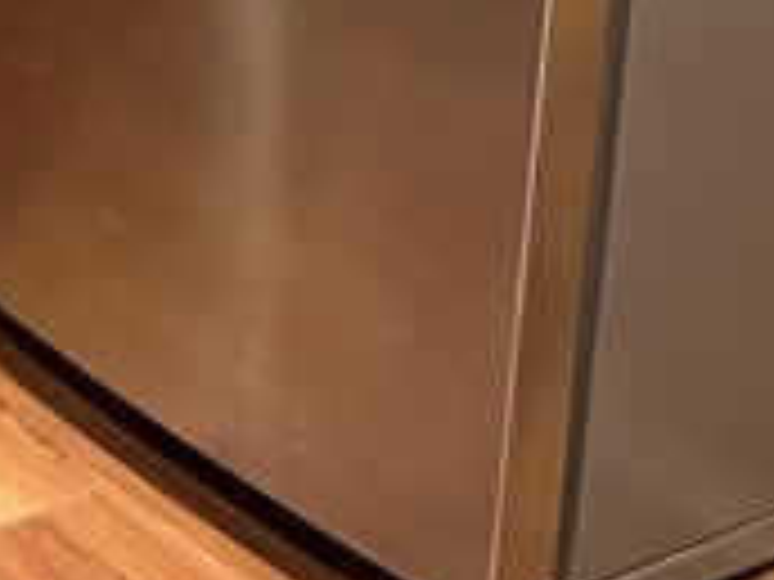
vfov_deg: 8.3
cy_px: -1088
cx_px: -882
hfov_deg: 11.3
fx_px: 3466
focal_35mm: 155
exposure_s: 1/60
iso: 400
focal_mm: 5.1
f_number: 1.6
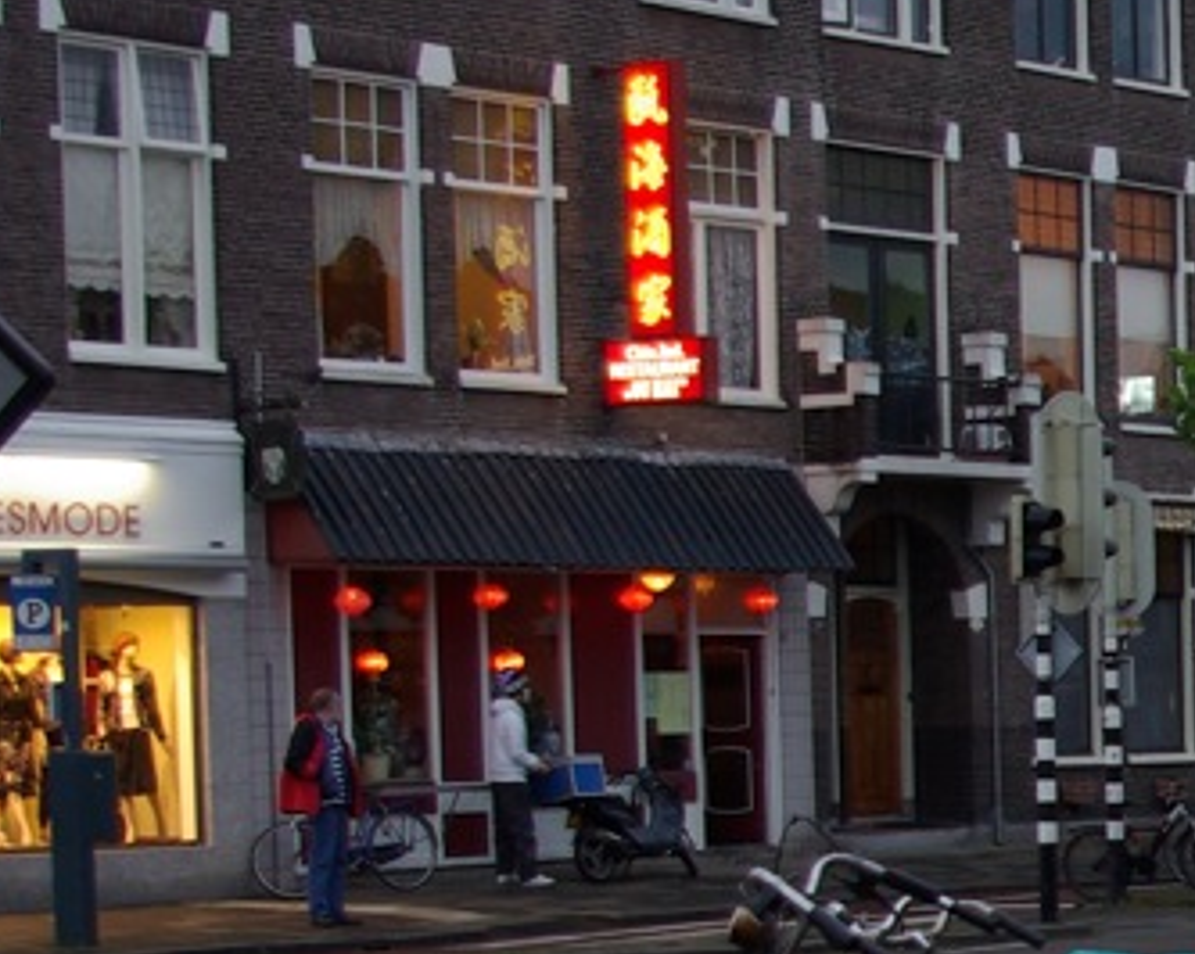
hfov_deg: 15.3
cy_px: 909
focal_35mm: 114
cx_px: 1902
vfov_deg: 13.4
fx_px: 4023
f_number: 5
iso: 200
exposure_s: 1/10
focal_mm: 21
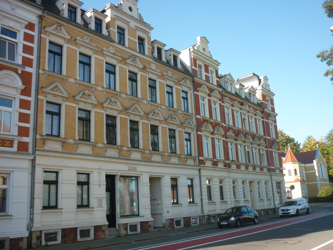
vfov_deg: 42.9
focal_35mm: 33
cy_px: 125
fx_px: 317
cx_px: 166
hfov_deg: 55.4
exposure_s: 1/400
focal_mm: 5.5
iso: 80
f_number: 2.8
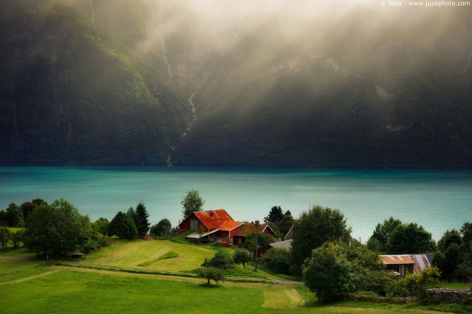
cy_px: 157
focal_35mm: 68
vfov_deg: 20.0
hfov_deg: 29.7
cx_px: 236
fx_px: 891
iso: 80
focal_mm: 24.84
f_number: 4
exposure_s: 1/400
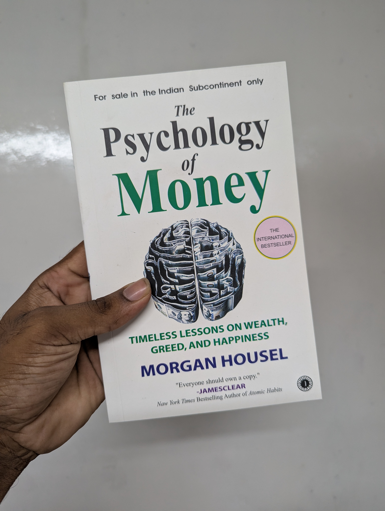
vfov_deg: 71.5
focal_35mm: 24
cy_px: 256
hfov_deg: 56.9
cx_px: 192
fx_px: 355
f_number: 1.85
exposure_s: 1/171
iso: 236
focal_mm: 6.81
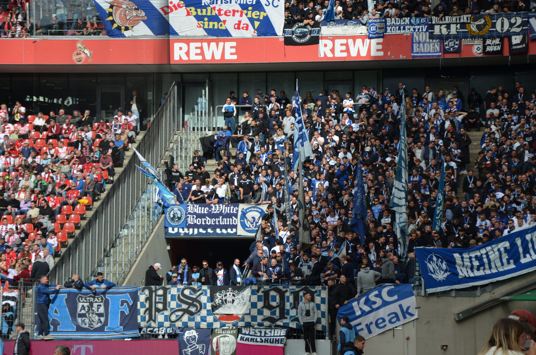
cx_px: 268
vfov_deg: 12.1
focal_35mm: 112
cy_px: 178
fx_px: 1672
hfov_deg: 18.2
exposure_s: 1/640
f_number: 6.3
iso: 200
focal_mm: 75
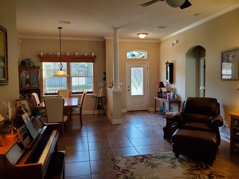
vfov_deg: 53.1
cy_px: 90
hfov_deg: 67.3
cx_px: 120
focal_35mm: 26
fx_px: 180
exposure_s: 1/120
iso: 400
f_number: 2.4
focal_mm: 4.3
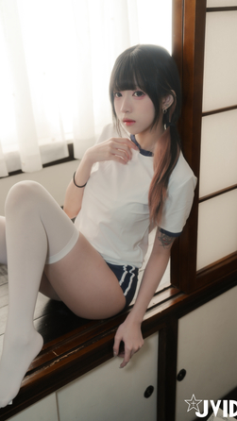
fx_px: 413
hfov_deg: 32.0
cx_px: 105
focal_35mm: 37
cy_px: 210
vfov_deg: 54.0
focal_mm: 35
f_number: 2.8
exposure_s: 1/160
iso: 250
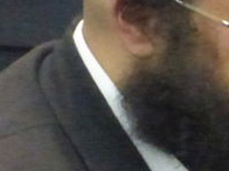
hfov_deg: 1.9
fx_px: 6893
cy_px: 106
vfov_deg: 1.4
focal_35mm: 1042
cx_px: 362
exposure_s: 1/60
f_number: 6.3
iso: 3200
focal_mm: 35.6
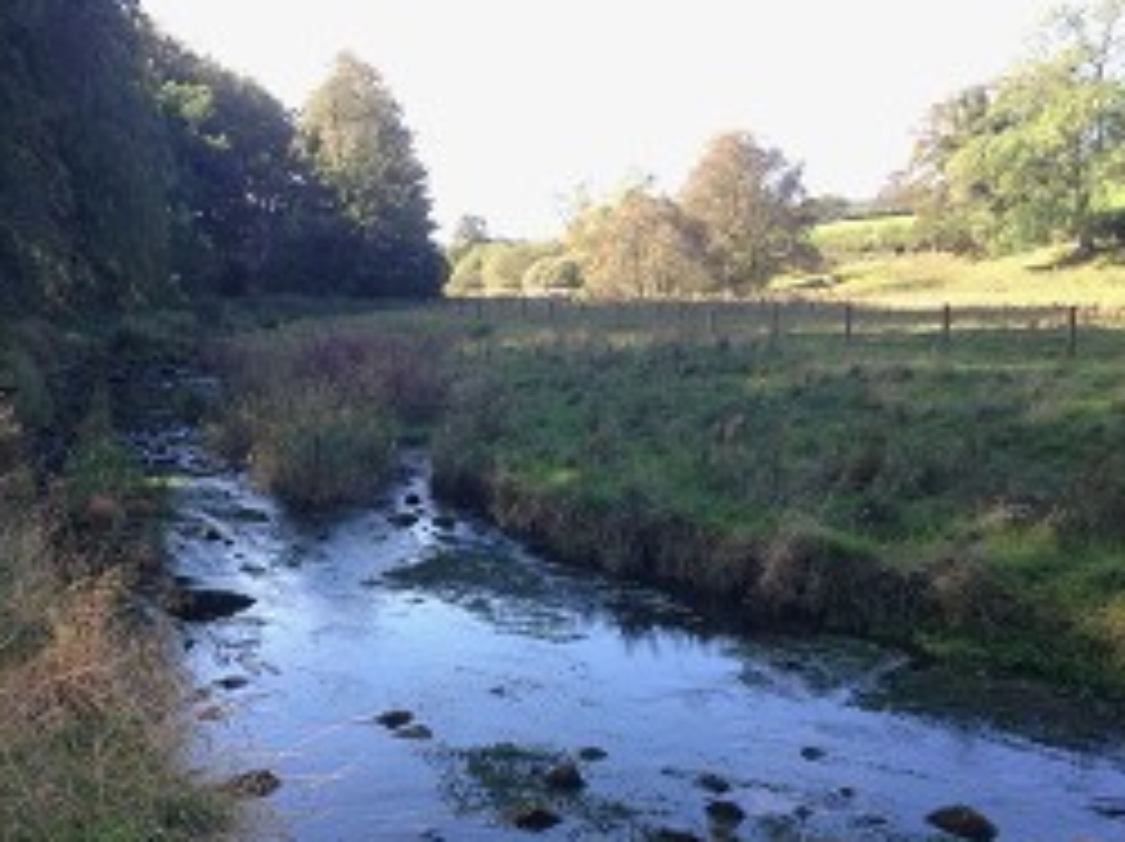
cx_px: 405
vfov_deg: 29.4
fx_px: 1591
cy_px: 581
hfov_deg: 38.6
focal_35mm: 49
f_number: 2.4
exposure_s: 1/196
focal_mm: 4.28
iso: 50
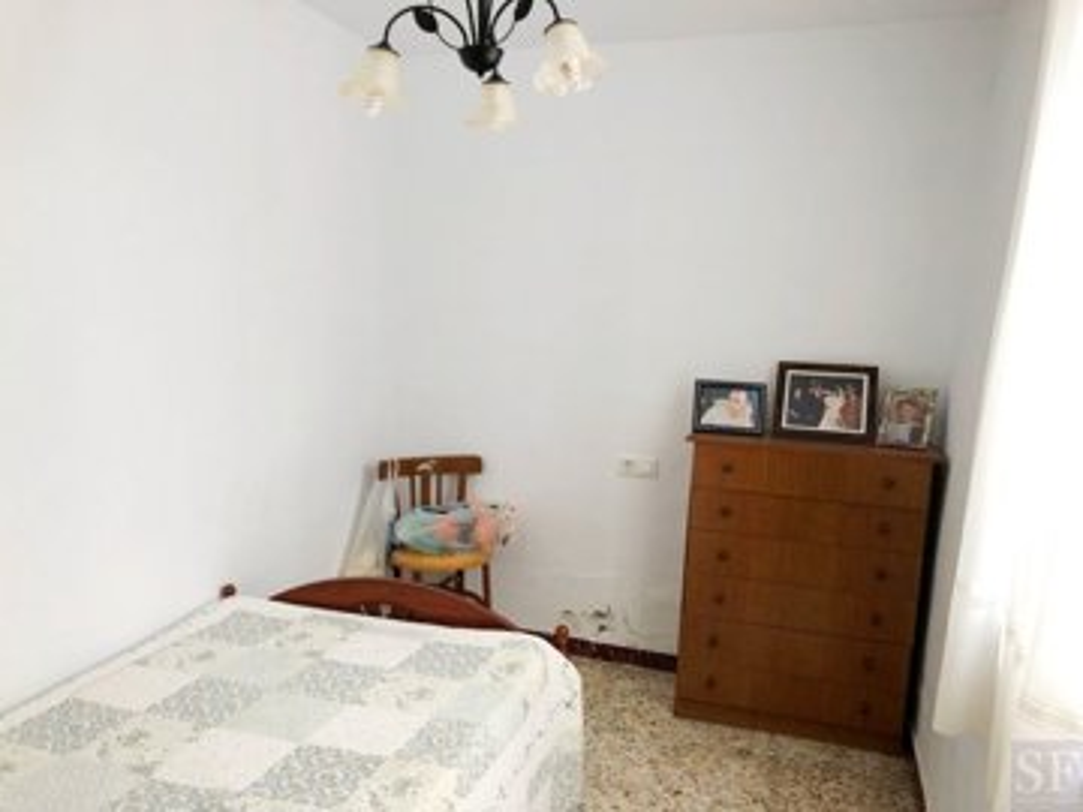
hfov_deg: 63.4
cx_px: 542
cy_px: 406
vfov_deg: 49.7
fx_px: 876
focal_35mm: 28
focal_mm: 3.99
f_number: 1.8
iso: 40
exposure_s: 1/17
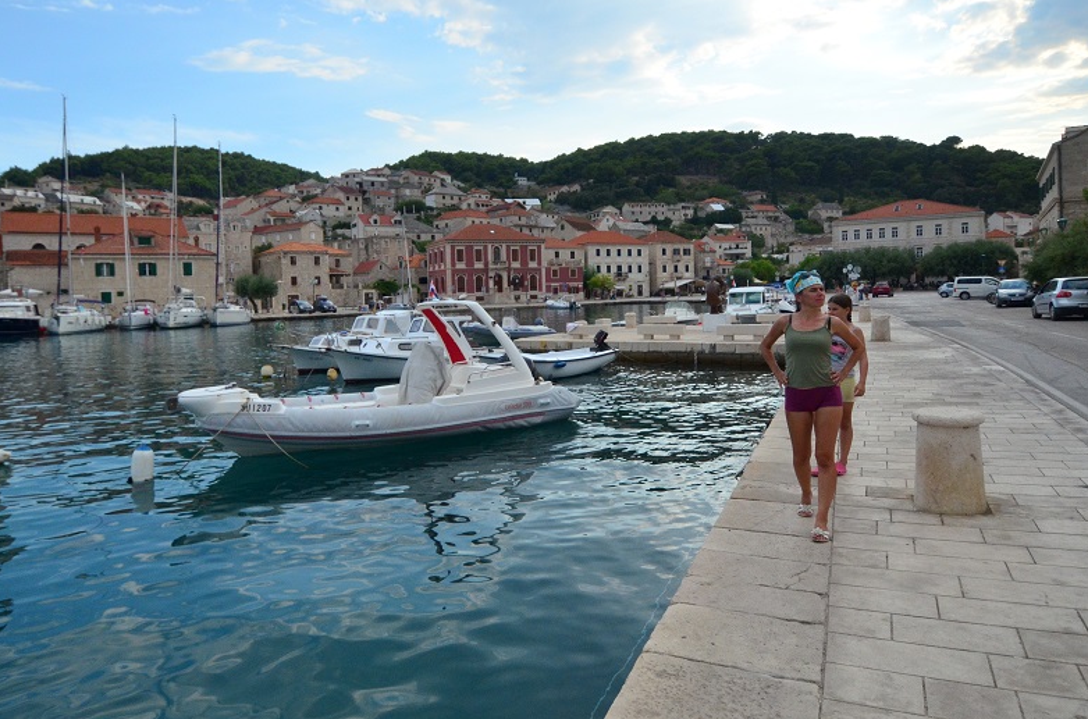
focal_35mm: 23
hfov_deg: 76.2
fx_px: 693
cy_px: 293
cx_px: 509
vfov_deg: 54.5
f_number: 4
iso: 1000
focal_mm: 12
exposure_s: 1/8000
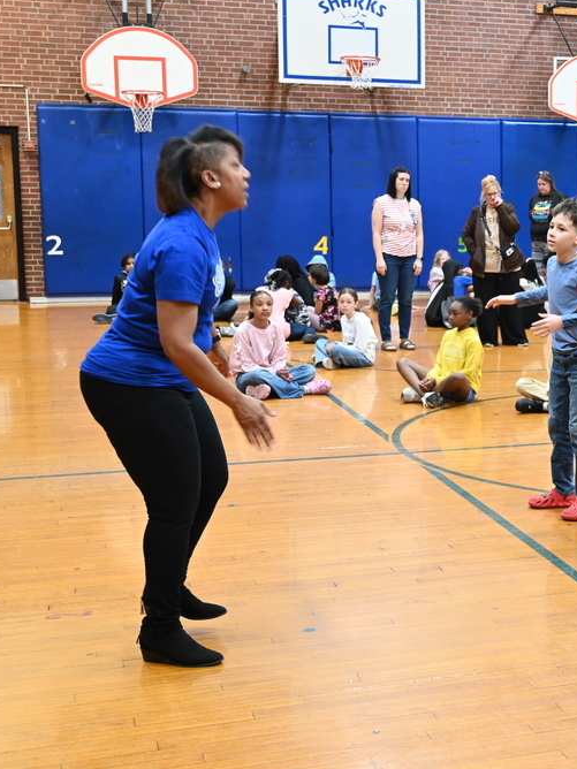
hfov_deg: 25.0
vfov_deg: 34.3
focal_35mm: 56
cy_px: 378
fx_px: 1245
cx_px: 556
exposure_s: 1/100
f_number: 4
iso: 3200
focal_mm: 38
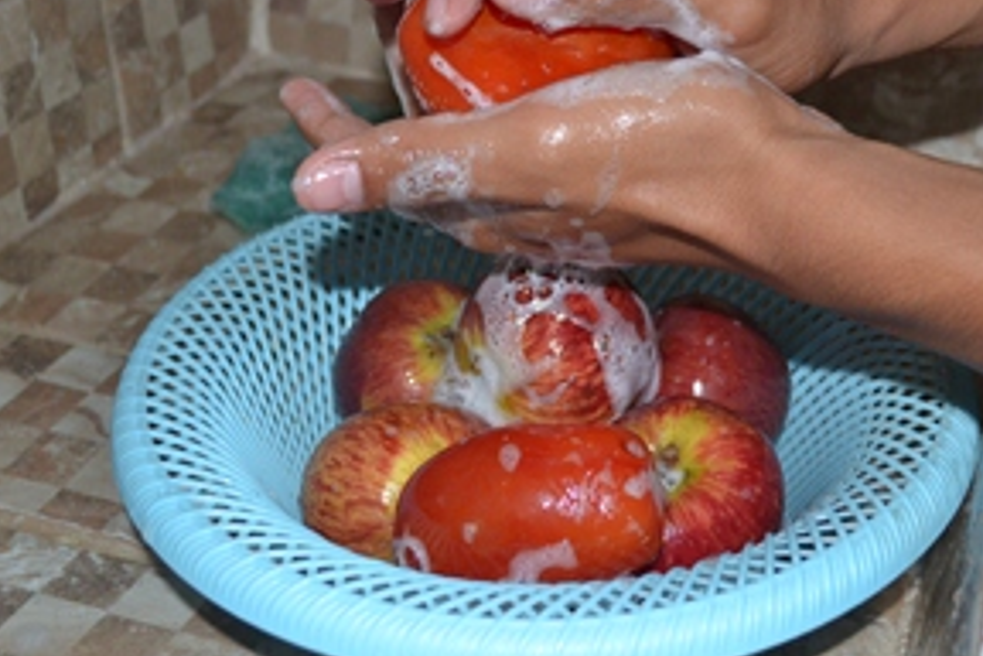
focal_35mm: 56
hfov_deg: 35.5
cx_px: 604
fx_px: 1529
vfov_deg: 24.1
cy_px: 244
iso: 800
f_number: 4
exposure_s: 1/100
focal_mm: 24
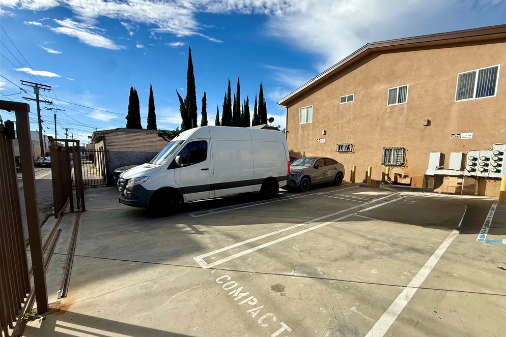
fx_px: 211
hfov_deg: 100.4
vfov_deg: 77.3
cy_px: 179
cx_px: 260
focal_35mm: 15
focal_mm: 2.22
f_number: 2.2
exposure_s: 1/1534
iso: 50
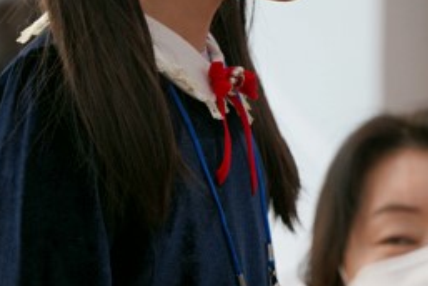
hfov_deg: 4.9
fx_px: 5035
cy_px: 30
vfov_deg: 3.3
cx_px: 125
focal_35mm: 423
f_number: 4
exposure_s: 1/160
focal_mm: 121
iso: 640
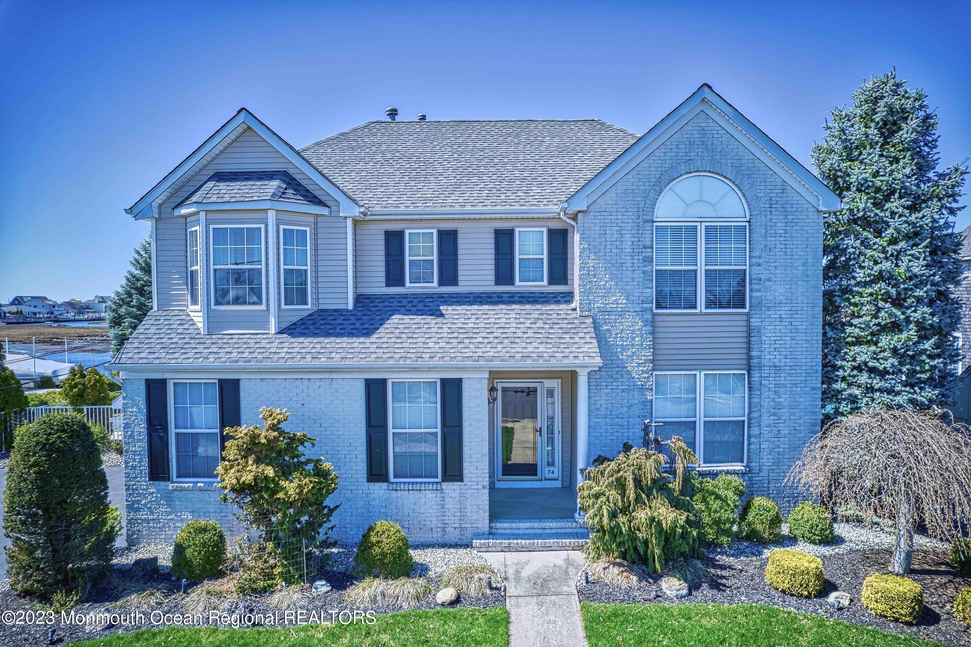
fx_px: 593
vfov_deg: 57.2
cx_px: 486
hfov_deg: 78.6
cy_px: 324
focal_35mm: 22
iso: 120
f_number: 2.8
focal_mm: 8.38
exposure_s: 1/200
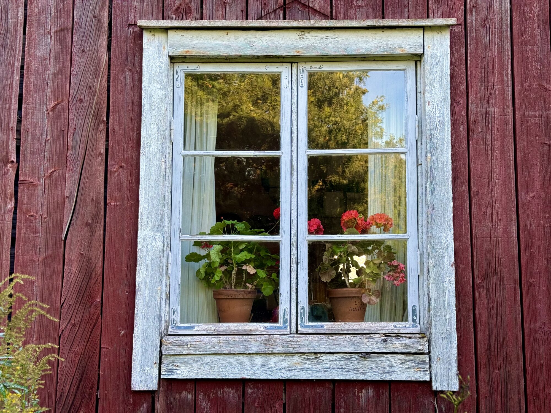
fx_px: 764
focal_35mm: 48
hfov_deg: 39.7
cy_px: 206
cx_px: 276
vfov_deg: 30.3
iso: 50
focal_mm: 6.76
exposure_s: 1/149
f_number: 1.78
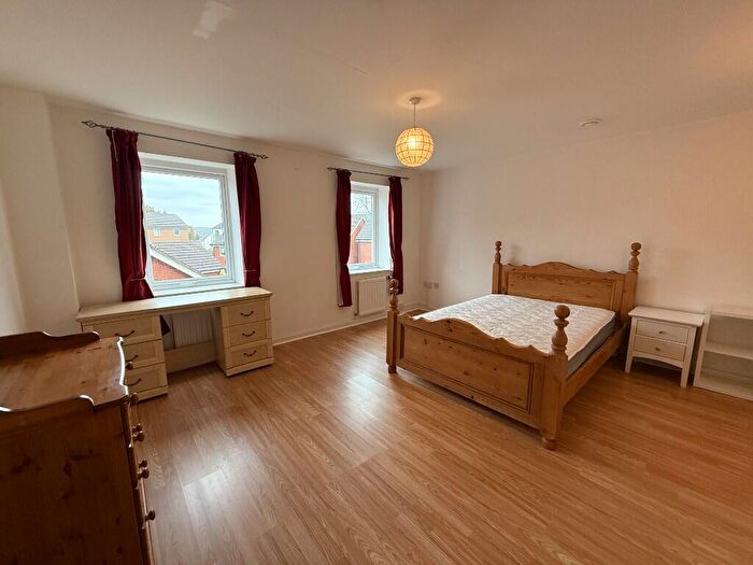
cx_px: 376
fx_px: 305
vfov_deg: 85.7
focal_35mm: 14
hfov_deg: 102.1
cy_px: 282
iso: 200
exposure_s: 1/99
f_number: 2.2
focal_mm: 2.22
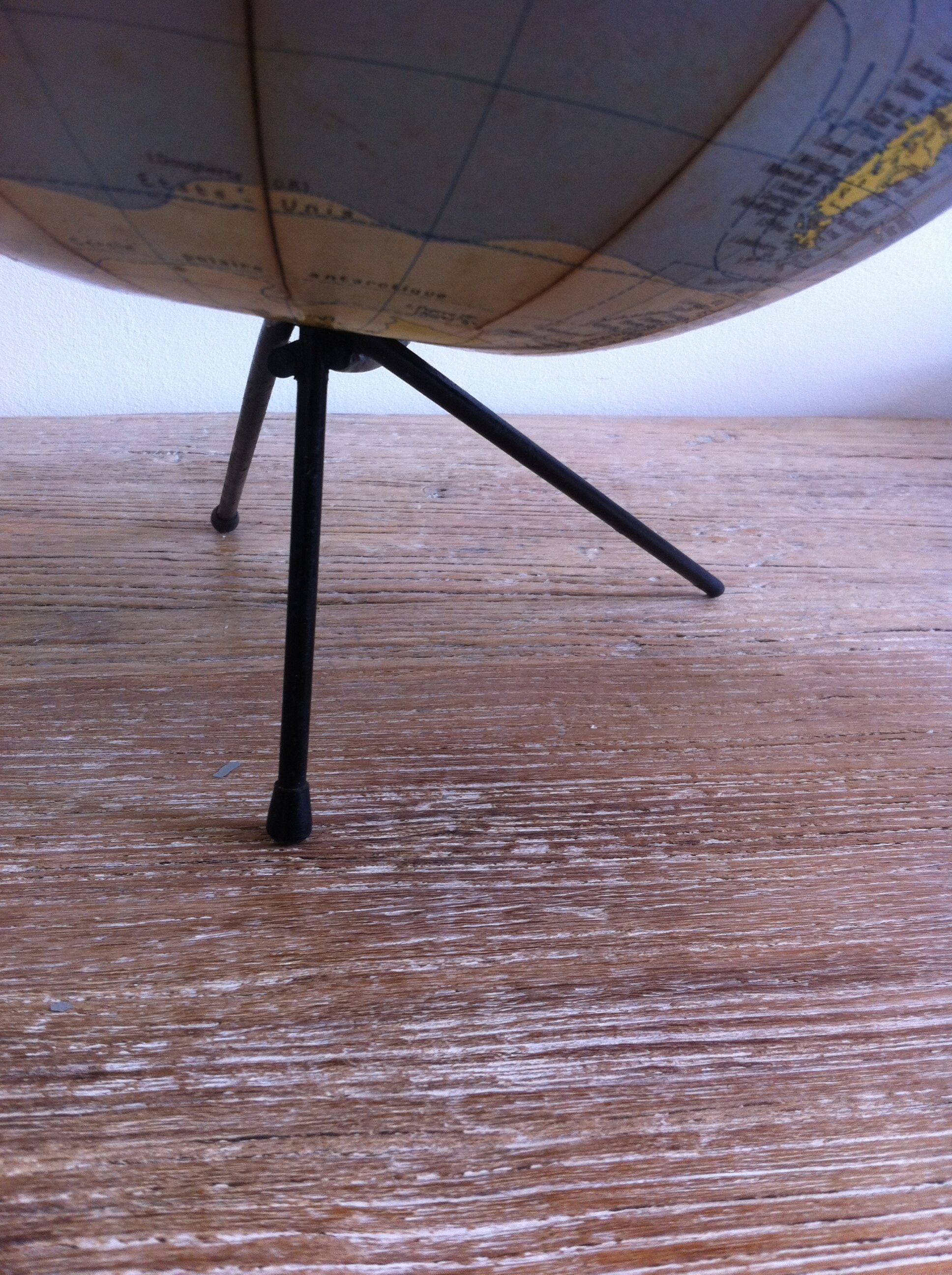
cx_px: 476
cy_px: 638
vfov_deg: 52.7
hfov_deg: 40.6
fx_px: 1287
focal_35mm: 35
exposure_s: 1/15
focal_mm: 3.85
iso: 80
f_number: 2.8
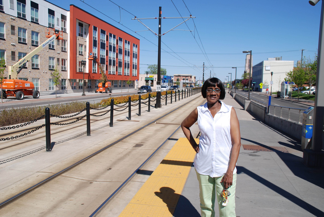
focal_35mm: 33
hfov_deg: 57.2
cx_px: 162
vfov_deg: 40.1
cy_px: 108
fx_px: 297
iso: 100
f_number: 9
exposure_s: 1/320
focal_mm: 22
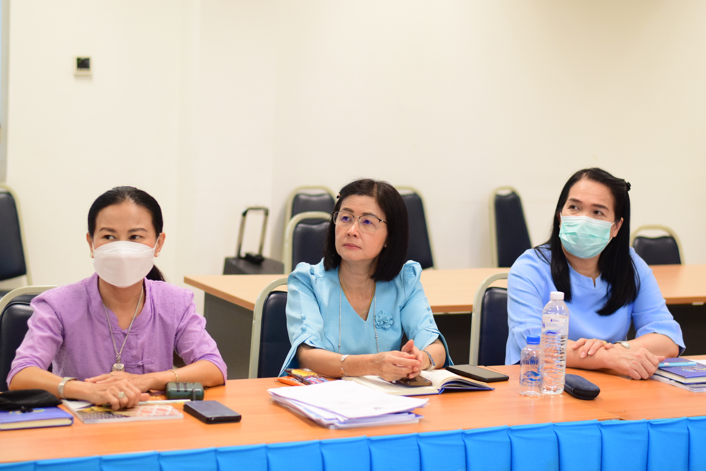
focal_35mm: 75
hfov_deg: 27.0
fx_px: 1471
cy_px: 236
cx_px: 353
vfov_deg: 18.2
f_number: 2.5
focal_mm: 50
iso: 2000
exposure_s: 1/500
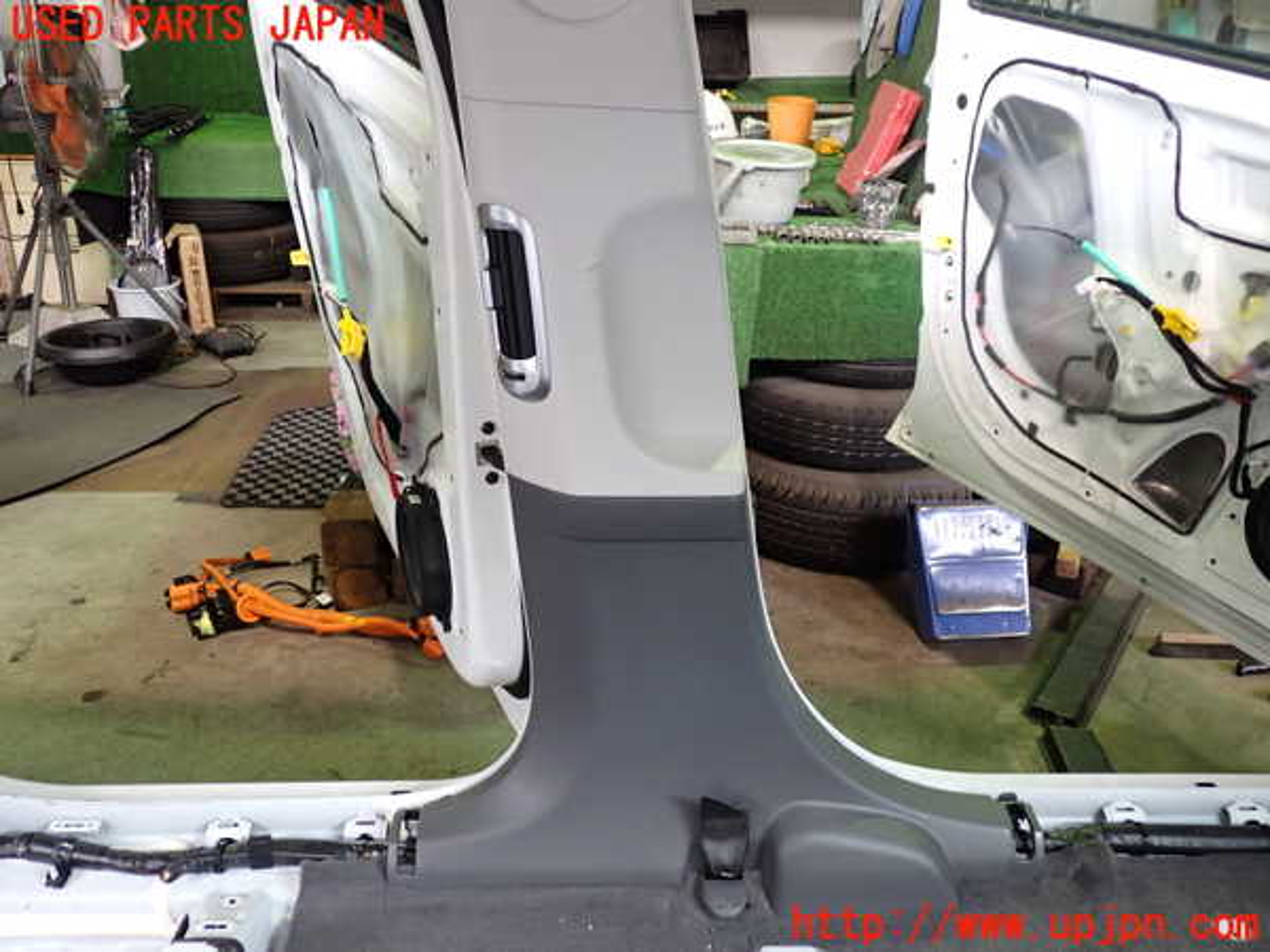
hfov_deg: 60.0
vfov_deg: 46.8
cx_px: 635
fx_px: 1101
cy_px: 476
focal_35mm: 30
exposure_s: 1/30
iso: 250
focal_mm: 5.4
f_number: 2.3
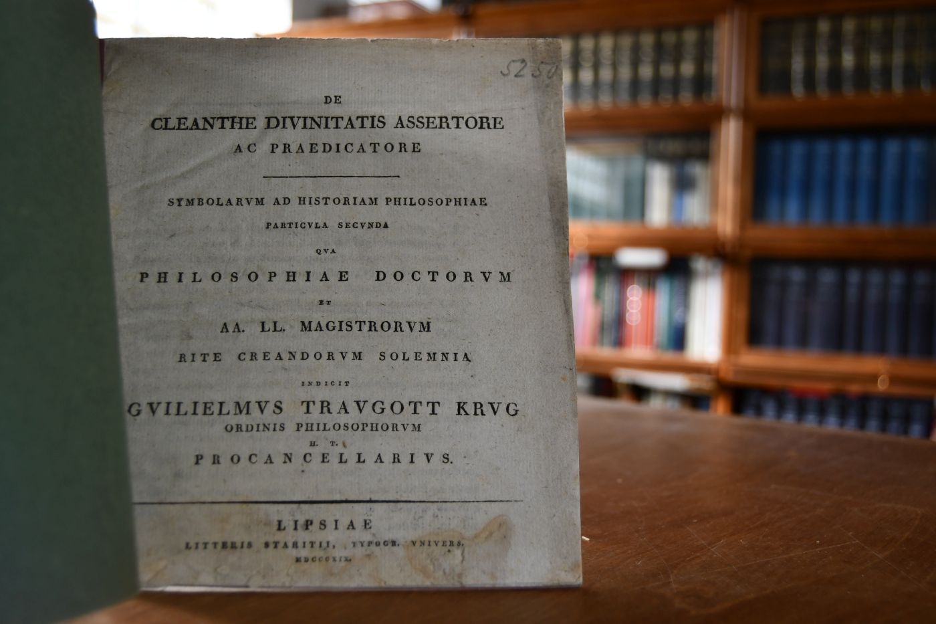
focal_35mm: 36
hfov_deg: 53.1
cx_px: 468
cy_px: 312
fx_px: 936
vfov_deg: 36.9
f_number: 3.8
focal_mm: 24
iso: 450
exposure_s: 1/250
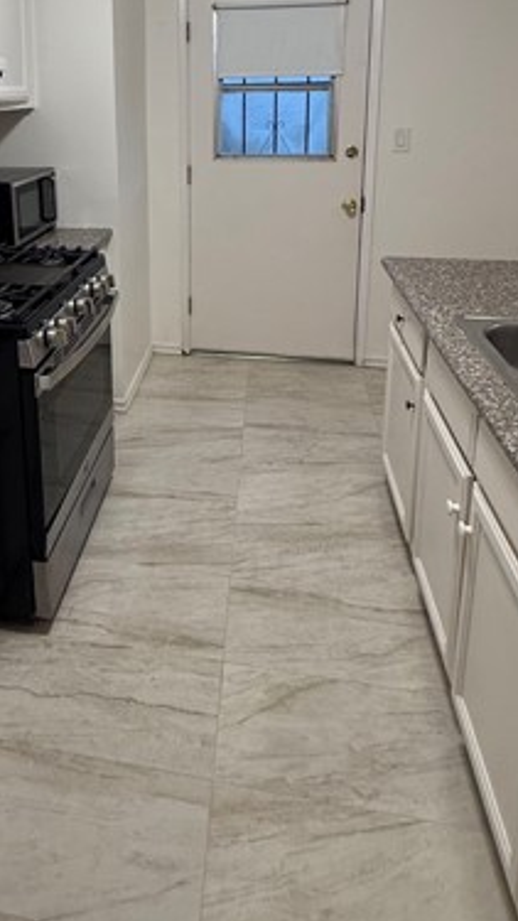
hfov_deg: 43.4
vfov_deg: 67.1
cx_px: 152
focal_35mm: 26
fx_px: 635
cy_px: 223
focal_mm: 2.22
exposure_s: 1/60
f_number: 2.2
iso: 160
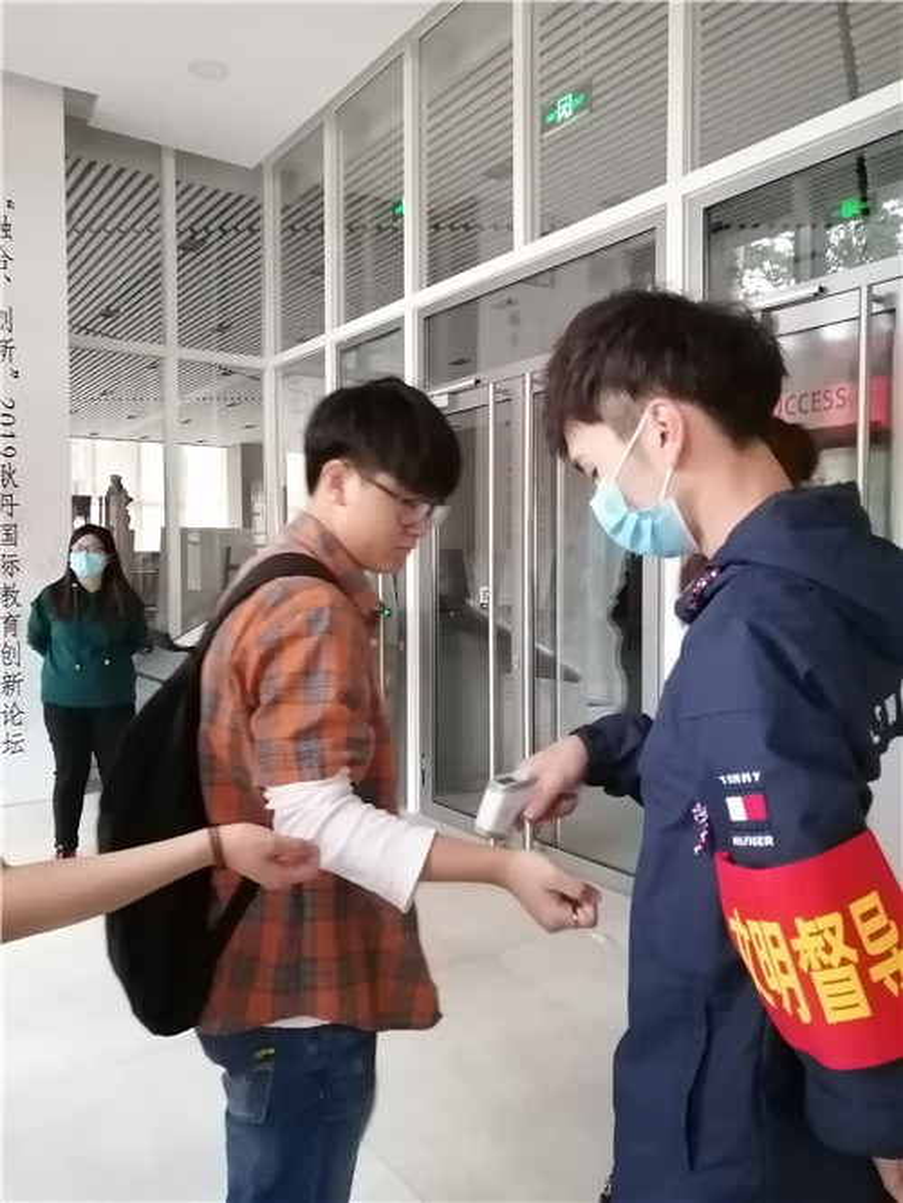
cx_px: 452
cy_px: 602
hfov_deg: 51.4
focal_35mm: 27
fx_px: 939
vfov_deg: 65.3
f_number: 1.8
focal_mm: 3.62
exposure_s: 1/50
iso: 640
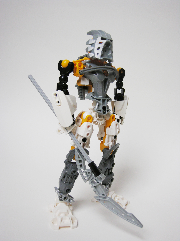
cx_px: 90
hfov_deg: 41.8
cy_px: 120
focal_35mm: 34
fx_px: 236
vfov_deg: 54.0
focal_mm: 8.7
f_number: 3
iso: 50
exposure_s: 1/6.3
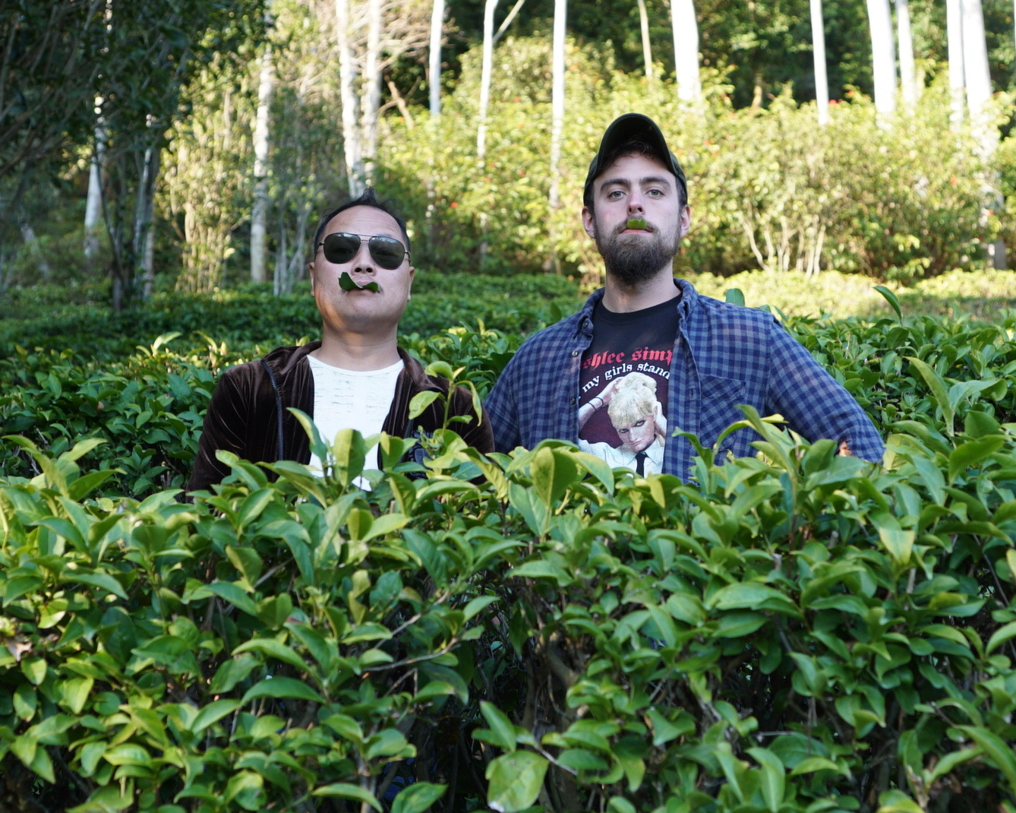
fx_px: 1774
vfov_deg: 25.8
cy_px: 410
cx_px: 528
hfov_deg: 32.0
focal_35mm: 59
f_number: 4
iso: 320
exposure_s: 1/160
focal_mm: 35
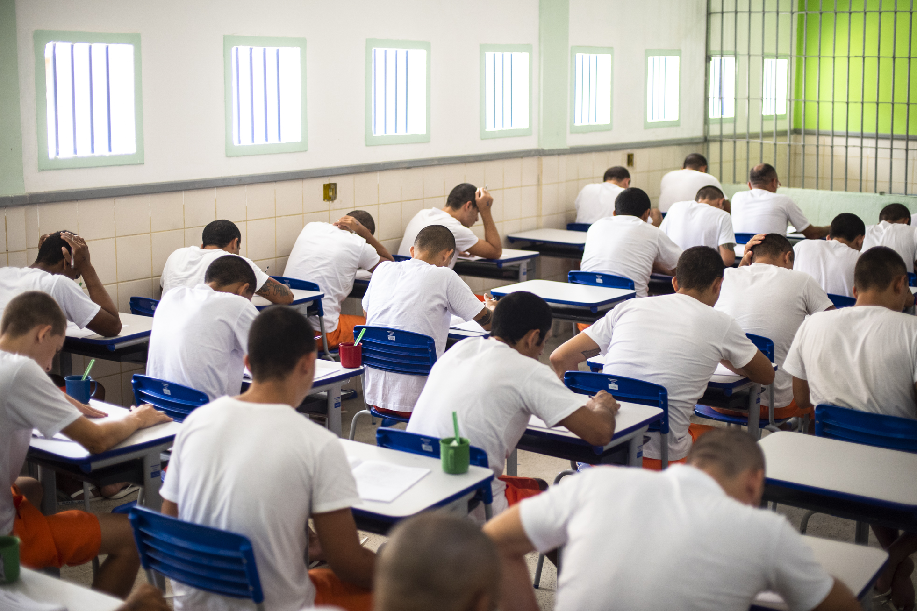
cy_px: 306
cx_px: 467
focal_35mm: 51
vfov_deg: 26.5
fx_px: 1299
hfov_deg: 38.9
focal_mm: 50
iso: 1600
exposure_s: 1/500
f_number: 2
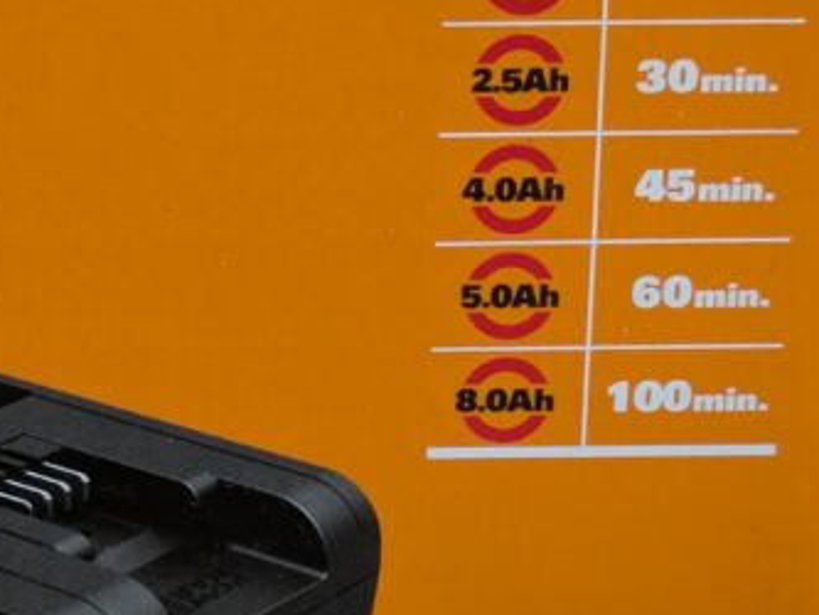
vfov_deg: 9.5
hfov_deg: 12.4
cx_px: -37
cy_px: 387
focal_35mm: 157
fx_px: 3716
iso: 286
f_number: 1.89
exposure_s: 1/25
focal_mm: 5.43
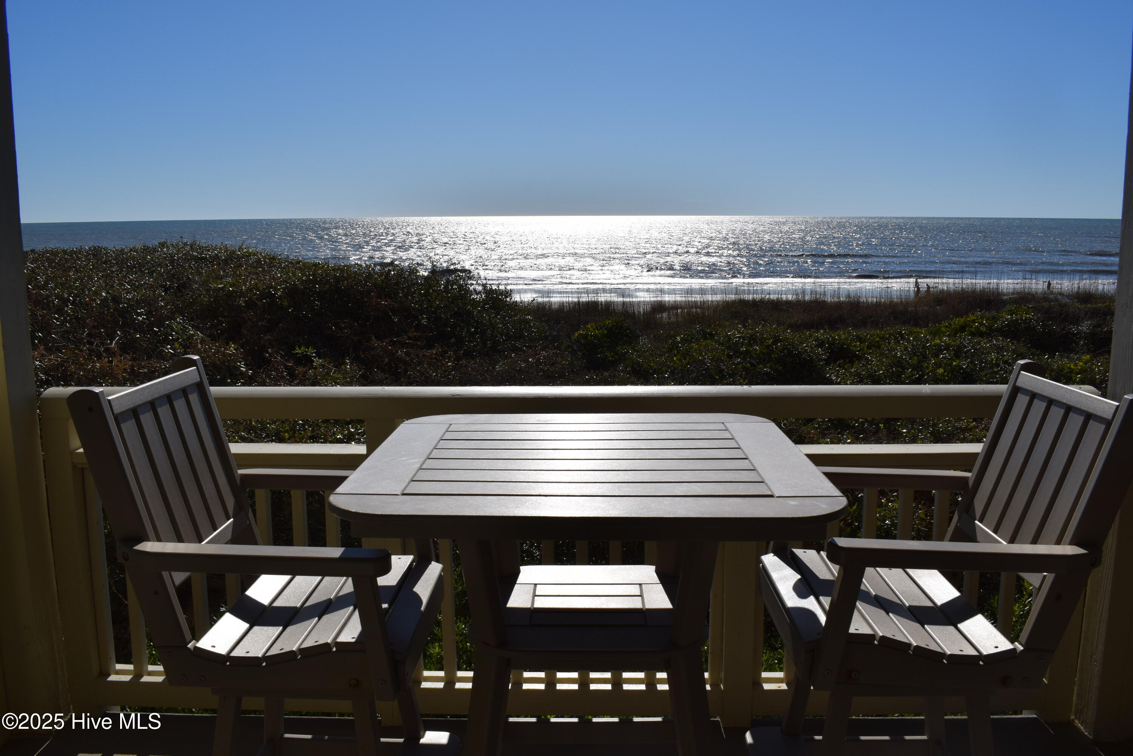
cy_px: 378
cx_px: 566
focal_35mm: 30
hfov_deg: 61.9
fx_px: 944
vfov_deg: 43.6
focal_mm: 20
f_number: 14
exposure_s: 1/800
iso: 200
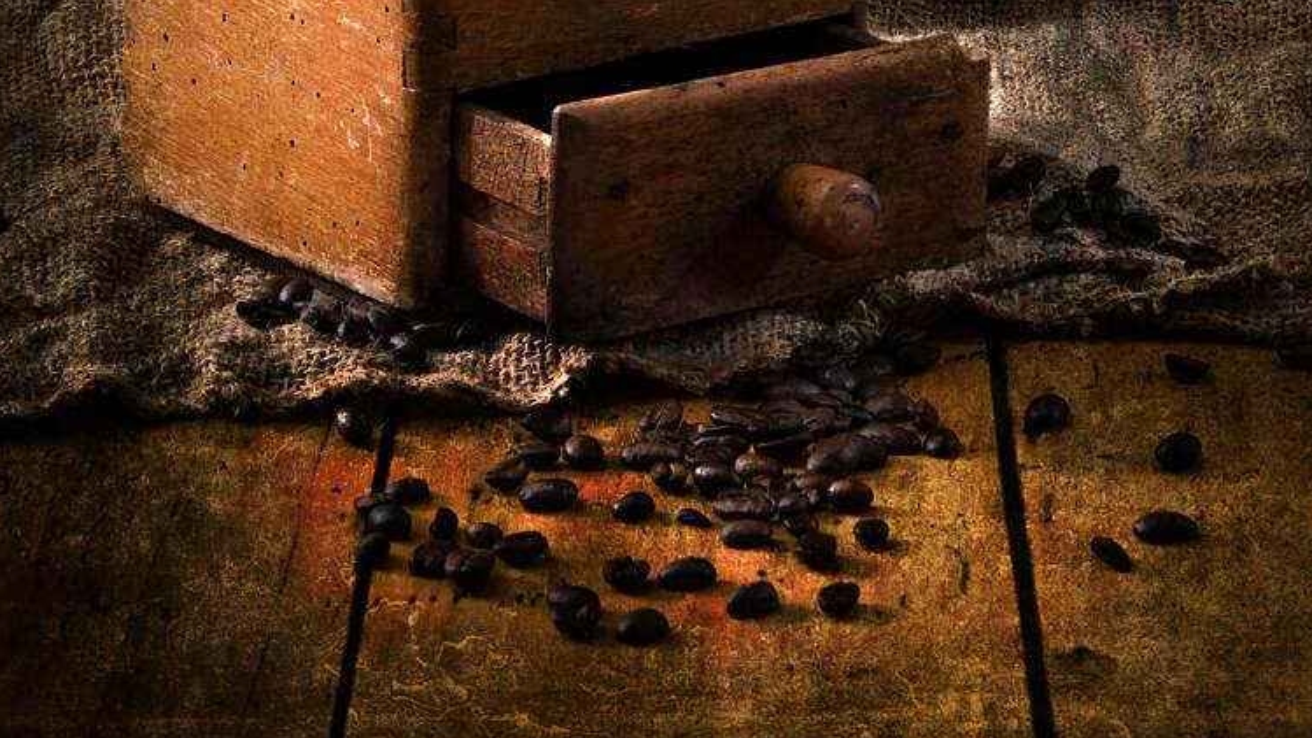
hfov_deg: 13.3
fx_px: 5635
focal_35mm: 162
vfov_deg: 7.4
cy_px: -100
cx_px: 666
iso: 100
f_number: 8
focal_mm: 66
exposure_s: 2.5
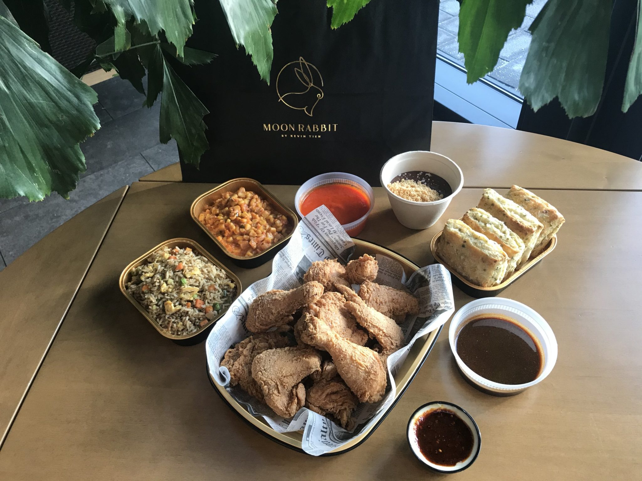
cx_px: 321
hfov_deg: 63.4
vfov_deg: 49.7
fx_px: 519
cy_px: 240
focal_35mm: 28
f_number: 1.8
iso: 25
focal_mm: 3.99
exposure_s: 1/30
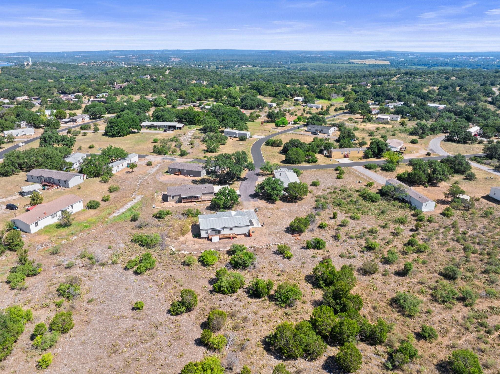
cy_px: 187
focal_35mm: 24
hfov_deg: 71.6
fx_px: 346
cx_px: 250
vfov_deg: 56.8
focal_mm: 12.29
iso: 100
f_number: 11
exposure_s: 1/60
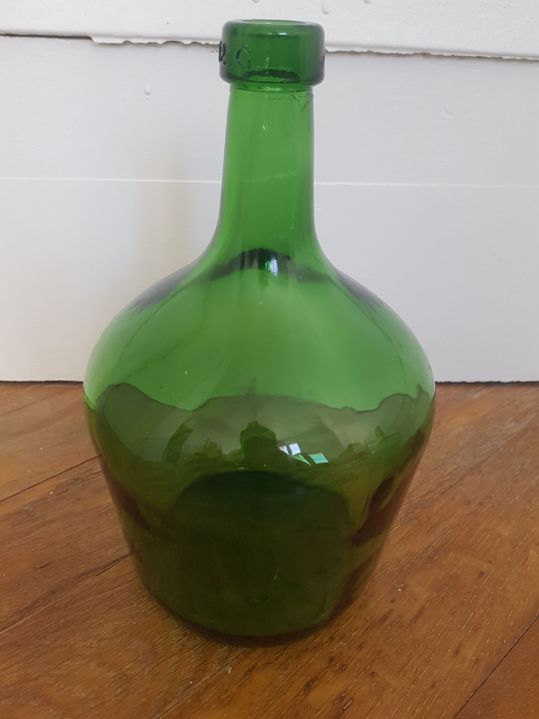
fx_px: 540
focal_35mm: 26
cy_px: 360
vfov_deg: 67.3
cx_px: 270
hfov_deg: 53.1
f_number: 1.7
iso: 125
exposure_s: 1/60
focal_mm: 4.2
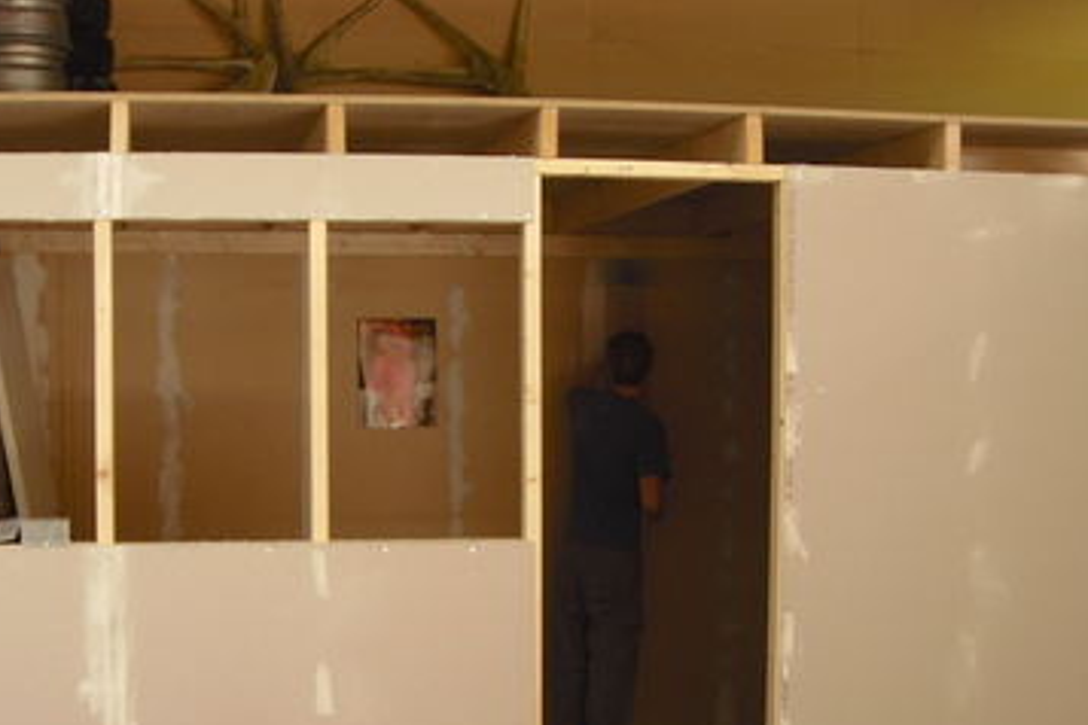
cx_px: 439
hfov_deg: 29.2
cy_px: 527
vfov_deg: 19.6
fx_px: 2085
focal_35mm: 69
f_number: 2.7
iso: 100
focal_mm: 6.2
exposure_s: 1/13
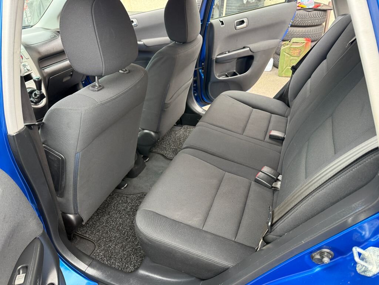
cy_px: 142
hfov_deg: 71.6
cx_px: 190
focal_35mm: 24
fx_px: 263
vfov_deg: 56.8
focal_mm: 6.76
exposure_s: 1/62
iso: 200
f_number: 1.78
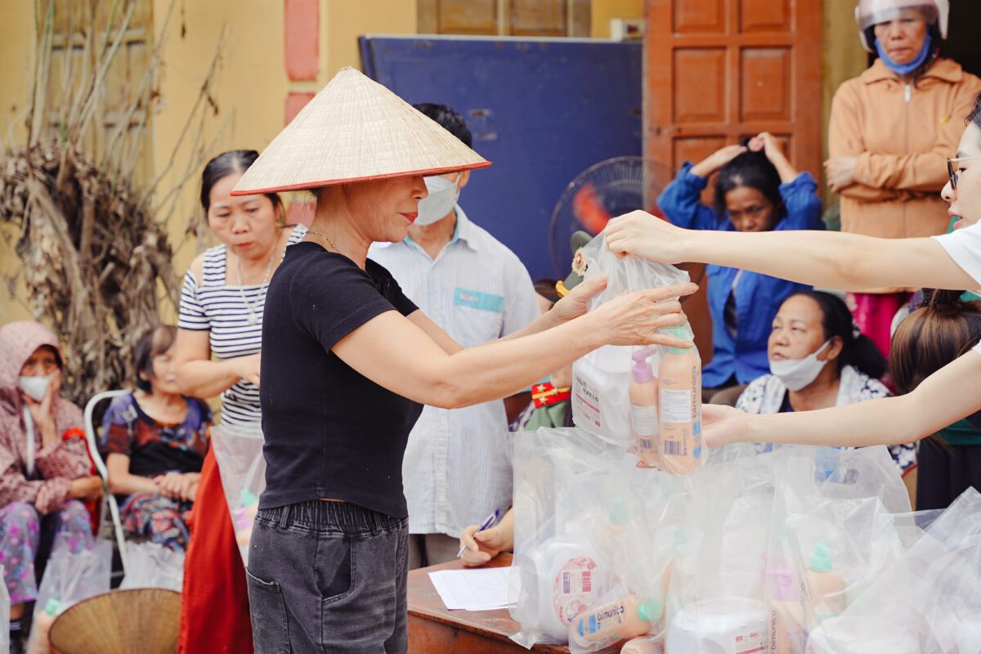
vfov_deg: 20.7
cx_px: 490
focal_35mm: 66
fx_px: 1793
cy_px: 327
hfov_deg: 30.6
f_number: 4
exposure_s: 1/320
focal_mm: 65.8
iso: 250
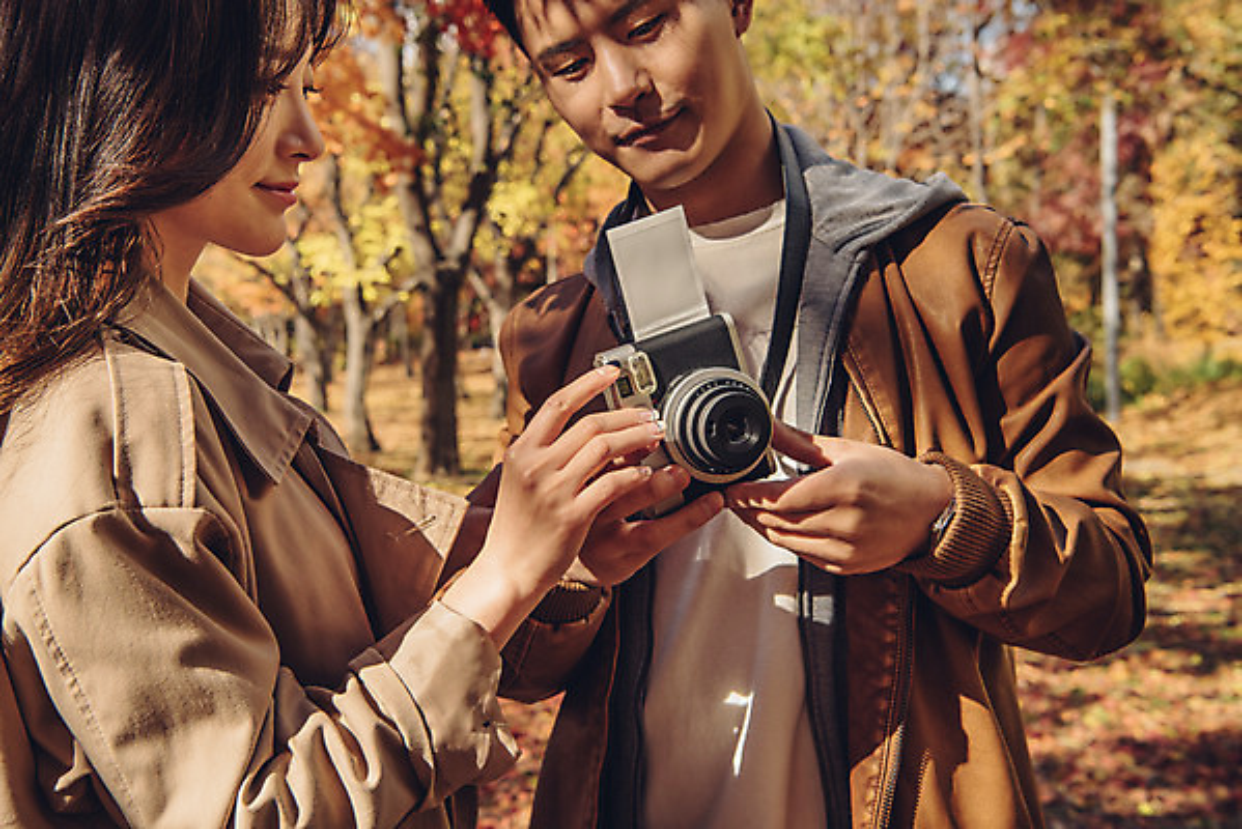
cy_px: 414
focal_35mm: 50
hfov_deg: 39.6
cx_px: 621
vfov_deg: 27.0
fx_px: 1726
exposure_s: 1/250
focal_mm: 50
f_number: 8
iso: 250
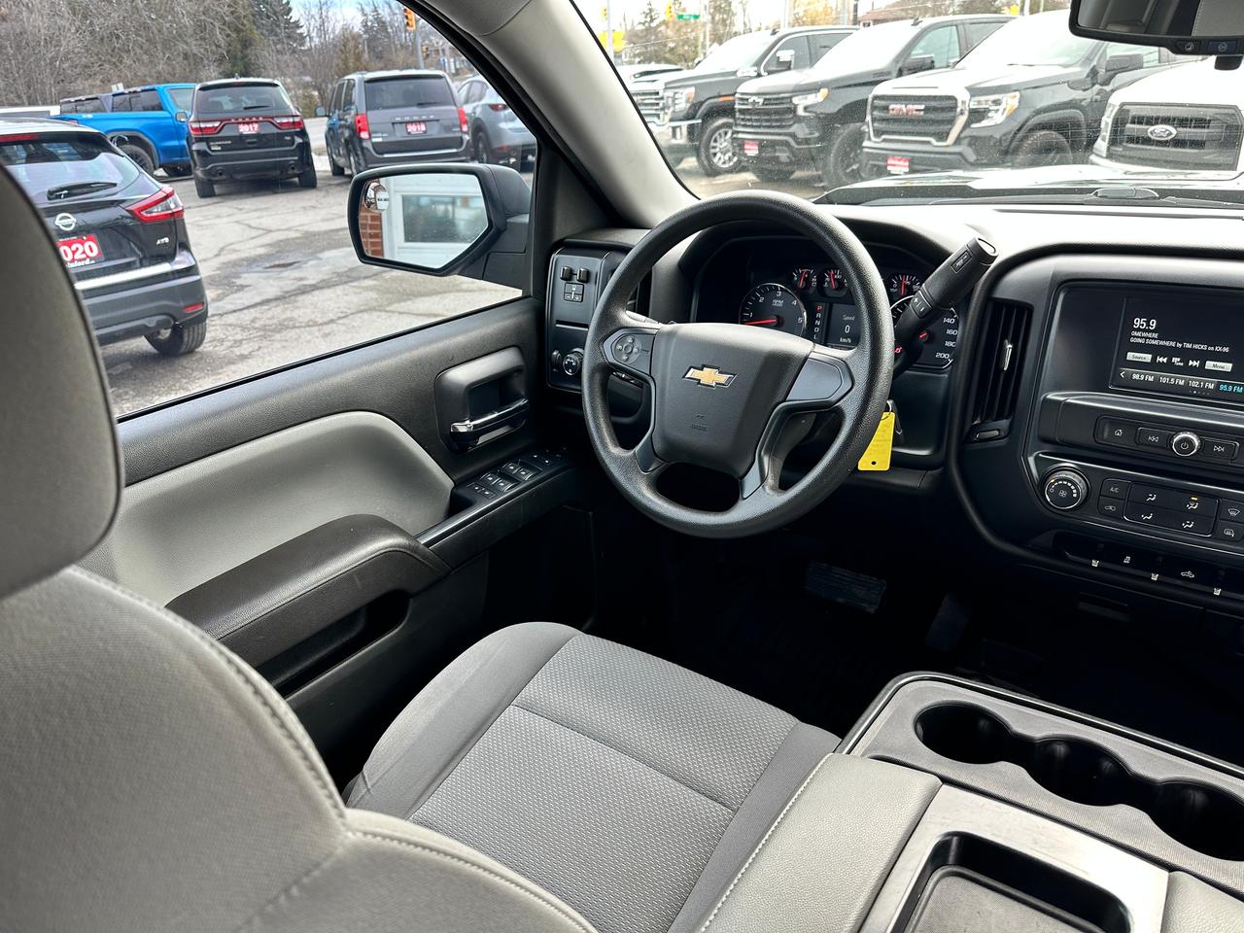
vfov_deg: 56.8
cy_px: 466
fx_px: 862
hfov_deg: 71.6
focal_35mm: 24
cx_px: 622
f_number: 1.78
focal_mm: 6.86
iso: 64
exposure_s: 1/121
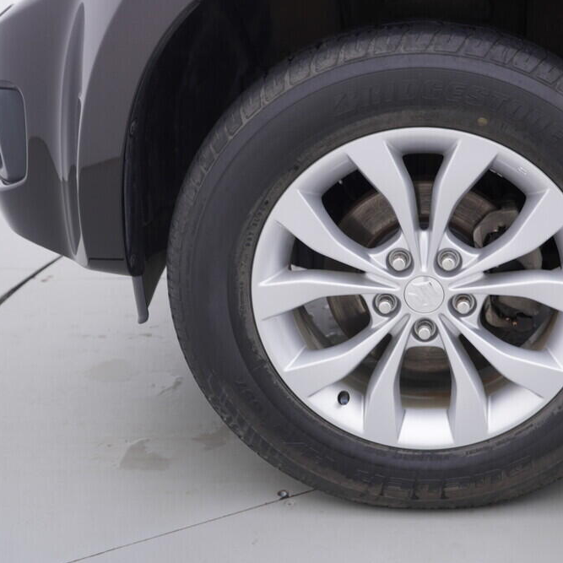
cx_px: 429
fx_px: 865
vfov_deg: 36.1
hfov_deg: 35.2
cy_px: 286
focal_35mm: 47
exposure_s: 1/60
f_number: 3.5
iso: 125
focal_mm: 24
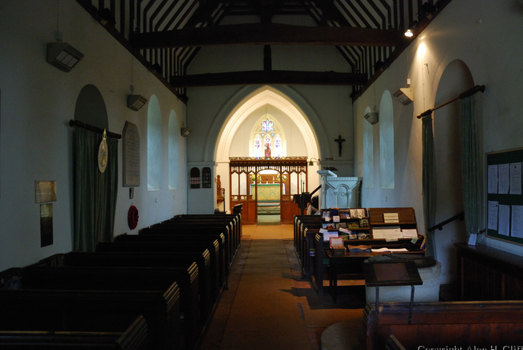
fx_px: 422
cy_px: 173
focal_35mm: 29
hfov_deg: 63.6
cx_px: 270
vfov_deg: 45.0
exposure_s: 1/30
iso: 1000
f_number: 3.5
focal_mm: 18
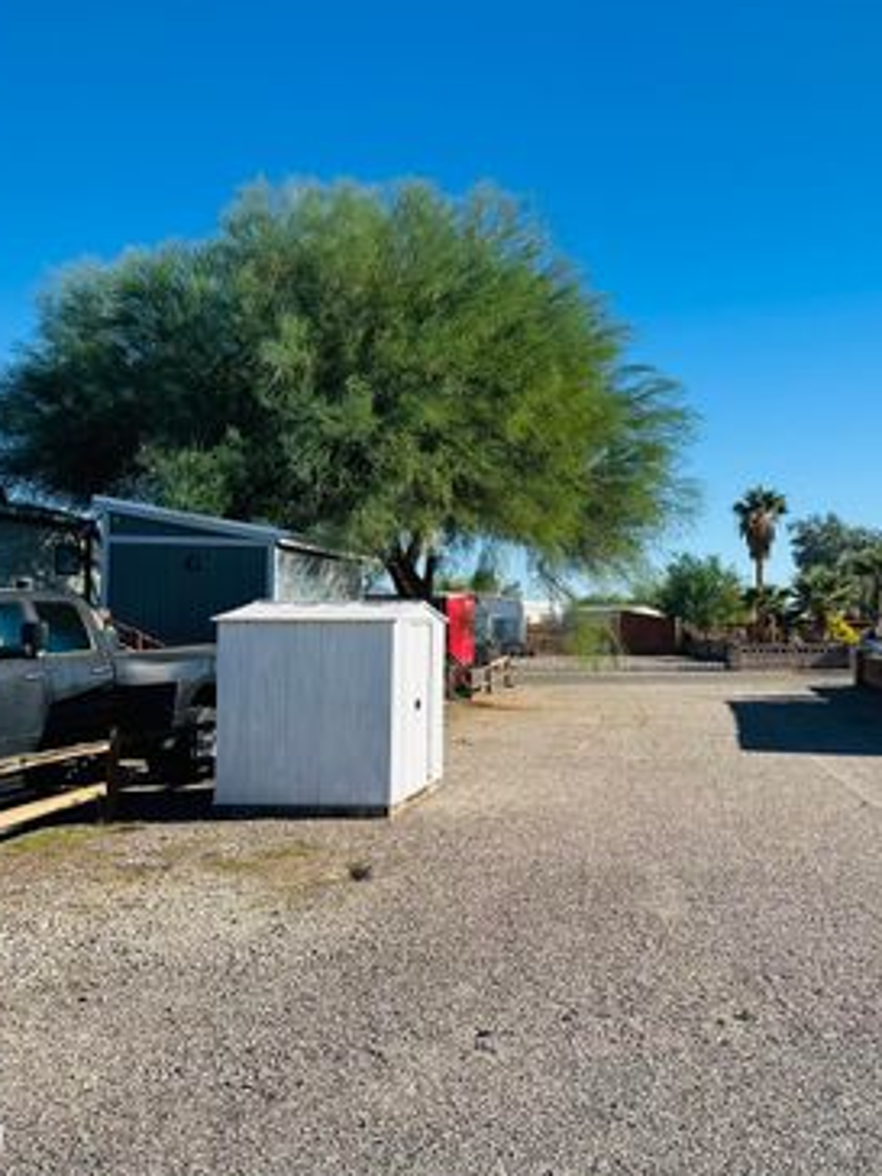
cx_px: 611
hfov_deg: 42.2
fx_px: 1121
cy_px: 586
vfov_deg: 55.4
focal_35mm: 33
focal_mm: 6.86
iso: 80
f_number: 1.78
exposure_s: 1/4545
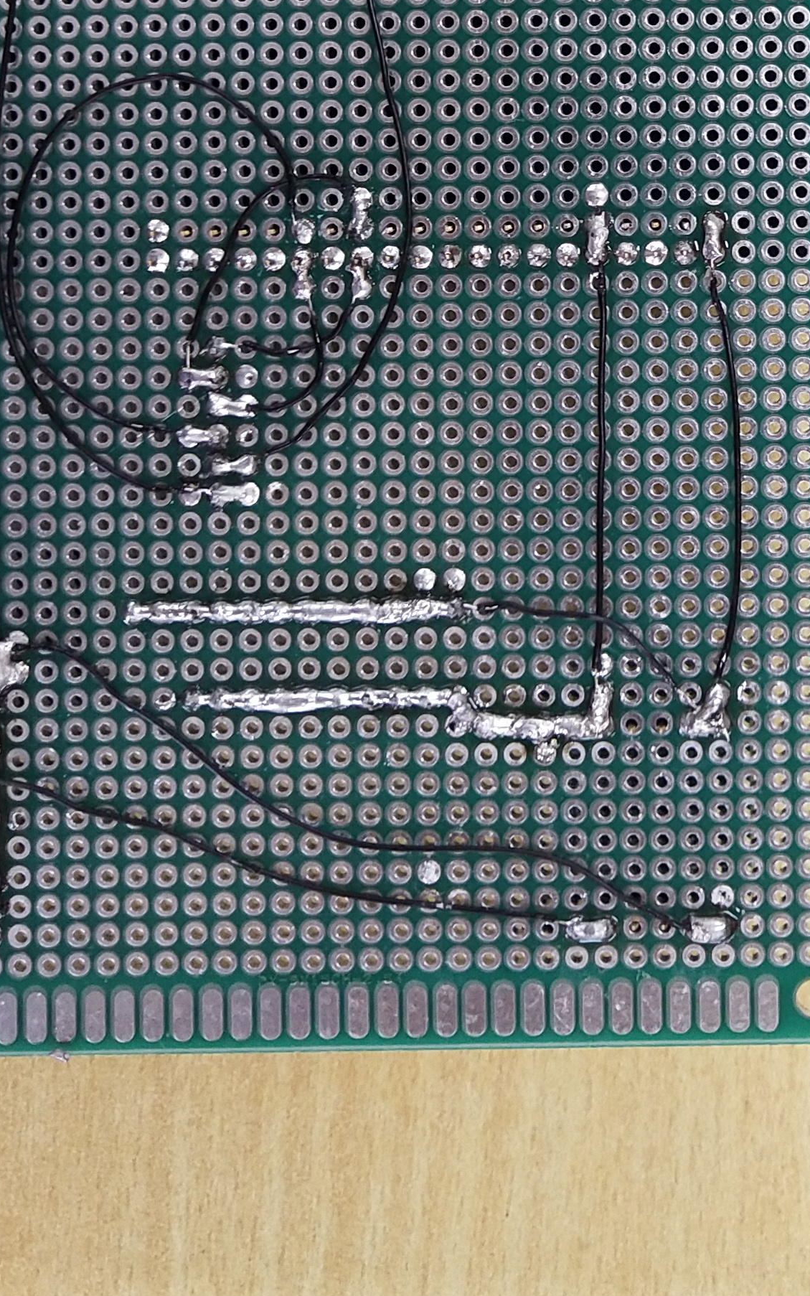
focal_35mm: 71
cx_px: 872
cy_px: 40
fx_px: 2507
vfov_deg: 27.5
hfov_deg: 17.8
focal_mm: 3.95
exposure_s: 1/50
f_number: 1.8
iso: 230
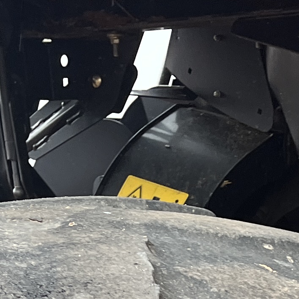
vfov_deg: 11.7
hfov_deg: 13.2
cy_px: 632
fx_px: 1280
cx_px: 284
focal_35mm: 131
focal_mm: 5.1
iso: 80
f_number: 1.6
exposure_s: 1/121
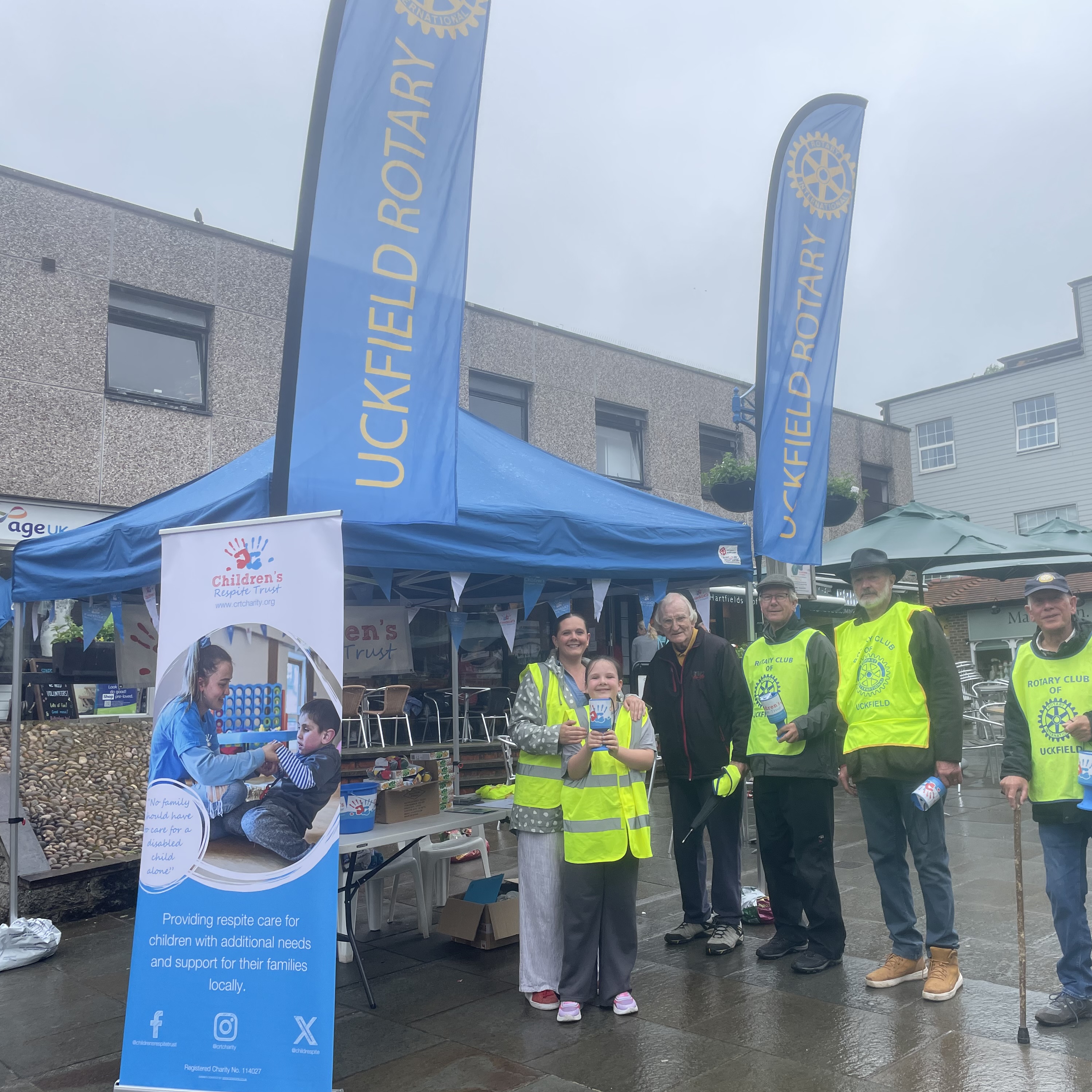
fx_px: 1106
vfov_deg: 52.5
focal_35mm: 31
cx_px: 660
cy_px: 552
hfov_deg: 52.1
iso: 32
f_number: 1.6
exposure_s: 1/716
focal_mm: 4.2
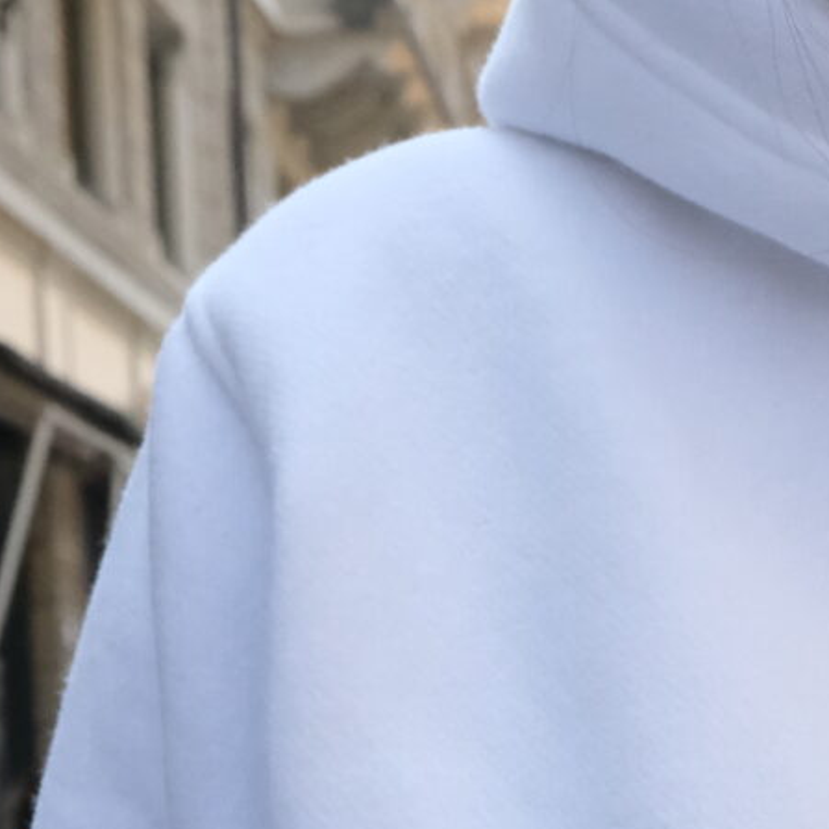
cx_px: 1197
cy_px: 1064
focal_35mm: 153
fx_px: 4145
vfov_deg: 11.2
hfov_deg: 11.0
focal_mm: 27.7
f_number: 10
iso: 6400
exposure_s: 1/1250
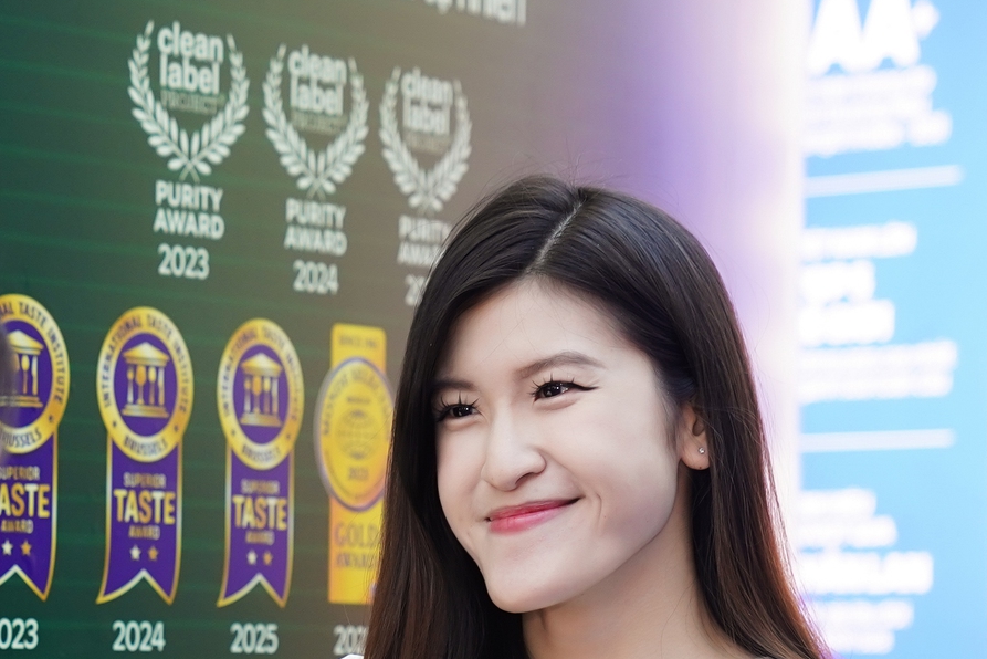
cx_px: 177
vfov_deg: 7.1
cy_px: 770
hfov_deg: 10.7
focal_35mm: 192
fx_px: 5265
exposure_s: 1/160
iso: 640
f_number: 3.5
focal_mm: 67
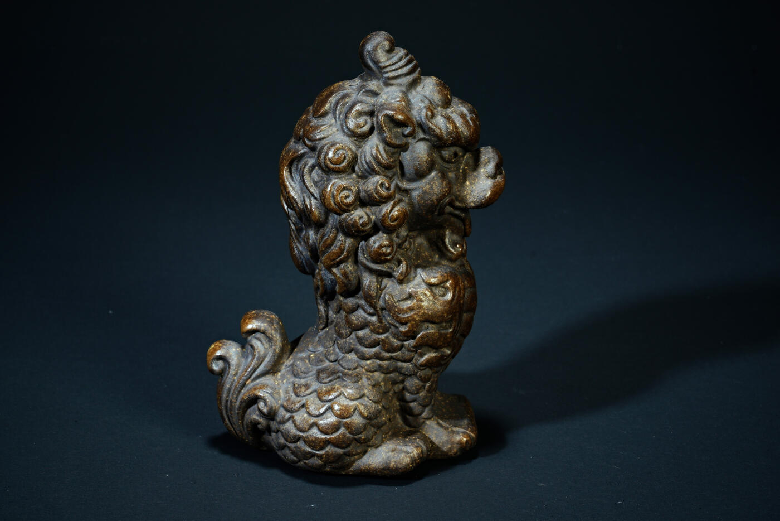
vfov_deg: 15.5
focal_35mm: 88
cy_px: 260
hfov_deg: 23.1
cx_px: 390
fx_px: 1907
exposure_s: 1/160
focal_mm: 59
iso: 100
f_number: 18
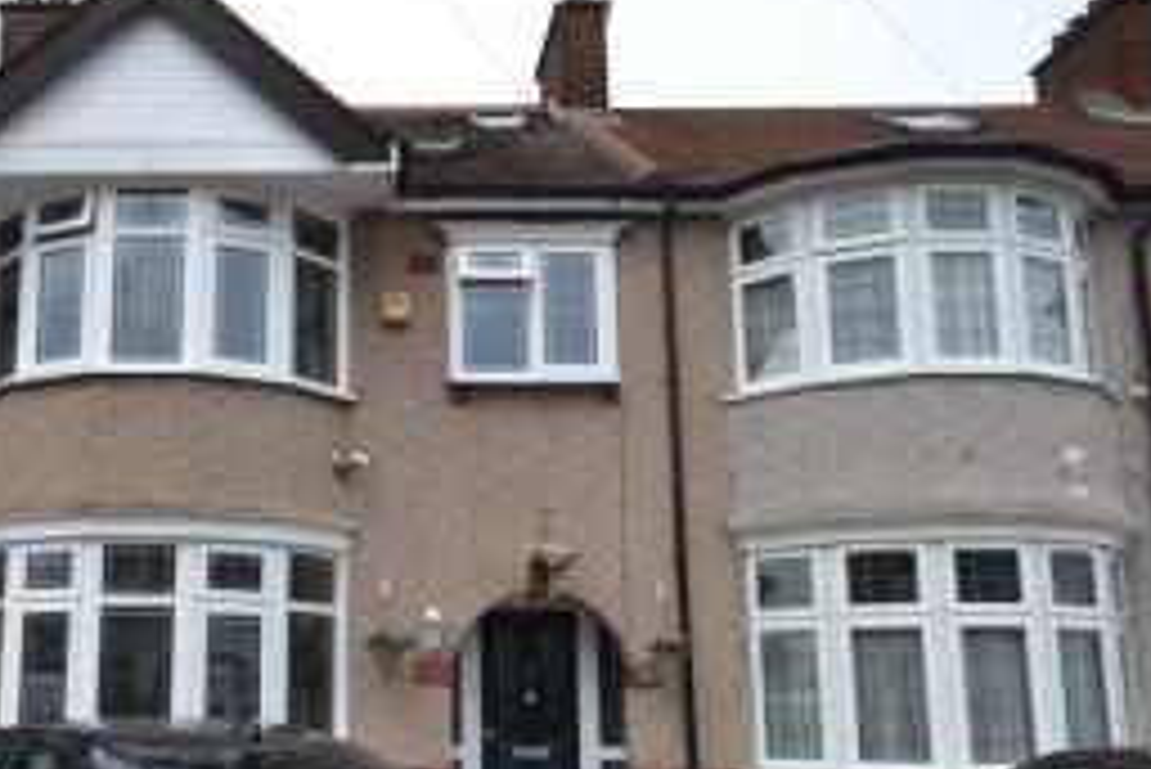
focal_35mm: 39
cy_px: 501
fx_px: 1248
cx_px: 321
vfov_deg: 34.0
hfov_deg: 48.1
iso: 100
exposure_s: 1/200
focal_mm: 14
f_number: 7.1
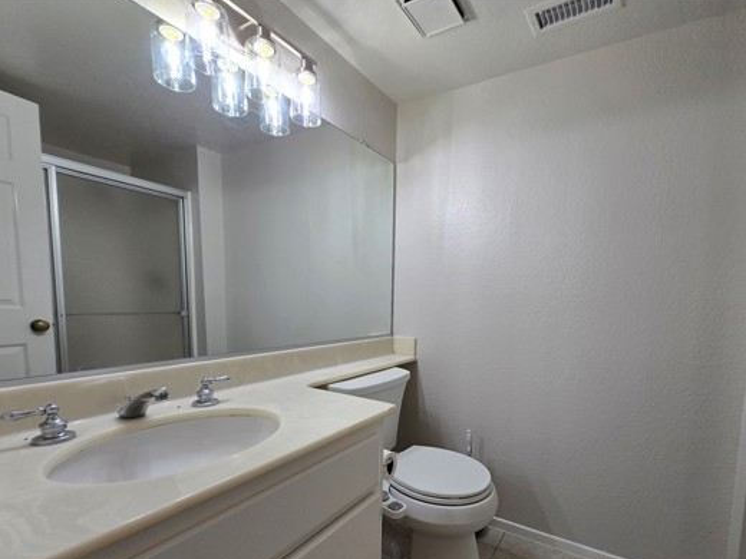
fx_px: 345
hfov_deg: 93.9
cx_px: 425
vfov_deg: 77.2
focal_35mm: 16
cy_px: 337
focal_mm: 1.7
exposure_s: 1/60
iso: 40
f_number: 2.2
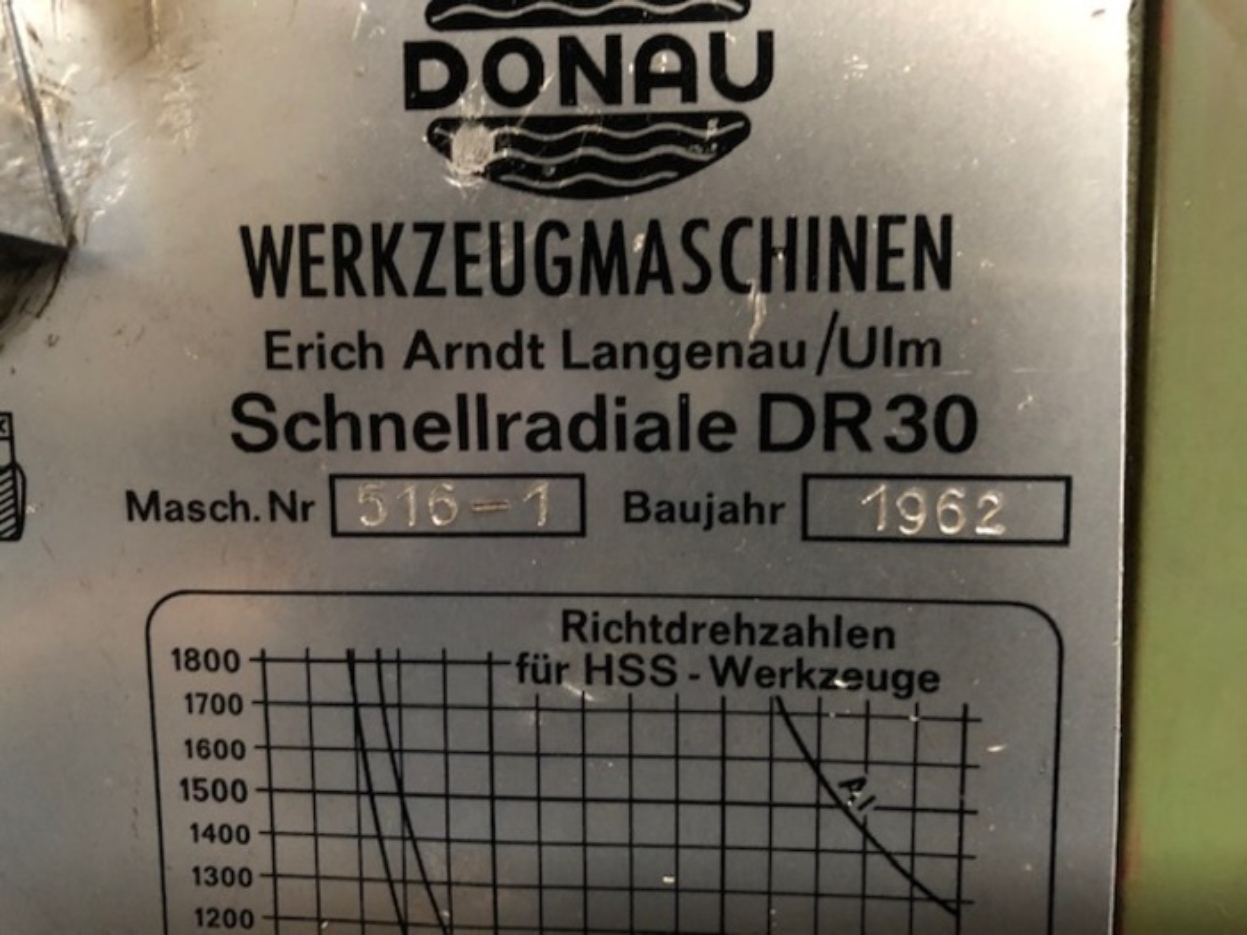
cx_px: 624
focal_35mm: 28
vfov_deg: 49.7
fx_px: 1009
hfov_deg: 63.4
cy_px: 468
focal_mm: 3.99
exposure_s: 1/4
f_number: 1.8
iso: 125
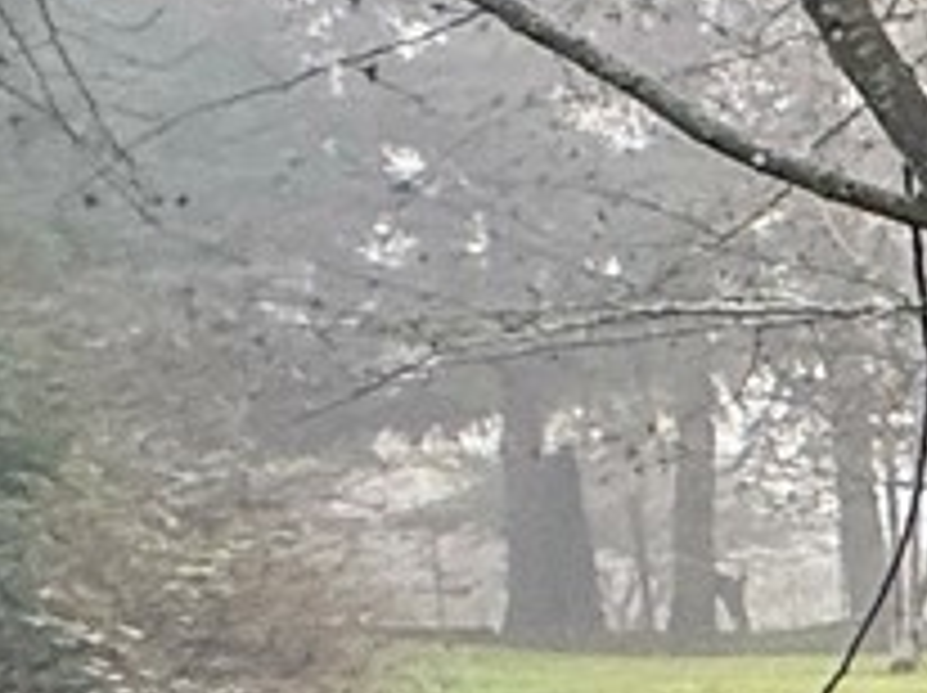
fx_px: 2916
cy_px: 616
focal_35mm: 109
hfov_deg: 9.8
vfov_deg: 13.4
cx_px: 3186
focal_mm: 2.22
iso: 125
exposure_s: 1/99
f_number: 2.2
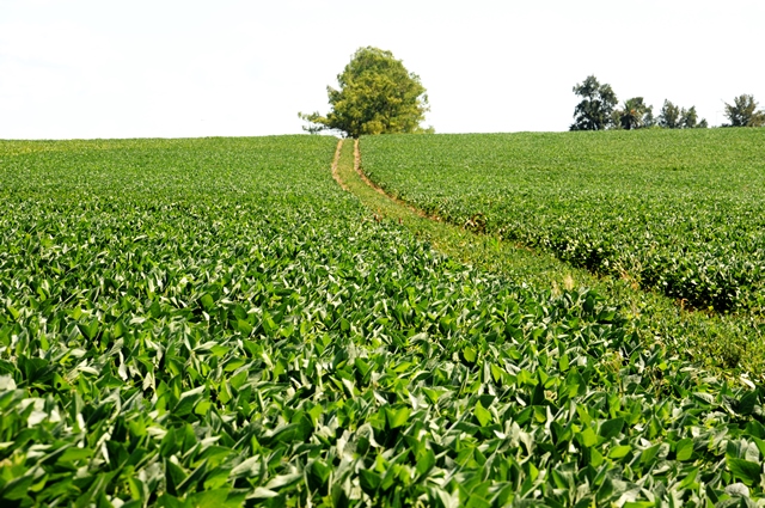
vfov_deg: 8.7
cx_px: 382
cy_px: 254
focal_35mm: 158
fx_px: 3343
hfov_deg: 13.1
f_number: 14
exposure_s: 1/125
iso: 200
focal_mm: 105
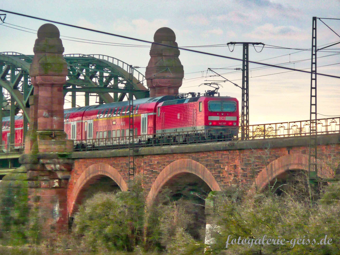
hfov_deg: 7.0
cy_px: 128
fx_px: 2760
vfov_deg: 5.3
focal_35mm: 281
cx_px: 170
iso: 200
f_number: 4.9
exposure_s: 1/80
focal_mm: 46
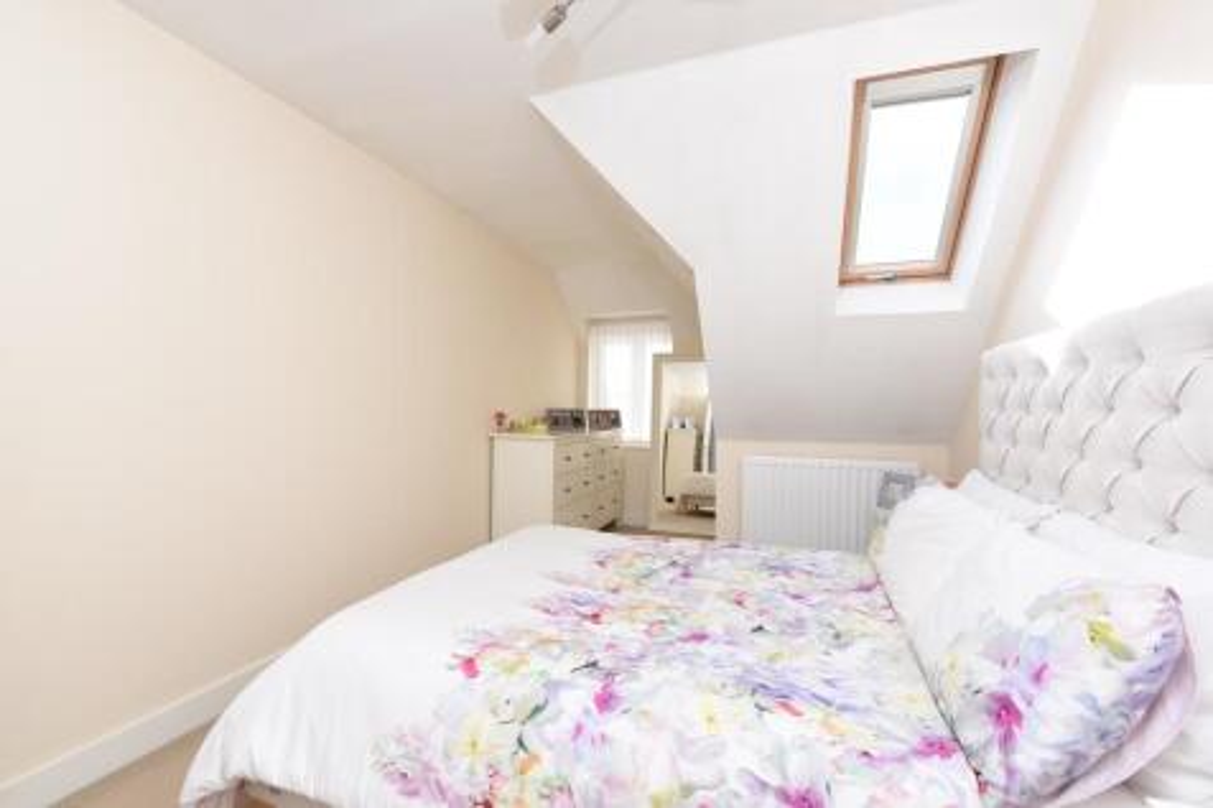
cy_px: 404
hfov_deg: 100.4
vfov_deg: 77.3
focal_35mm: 15
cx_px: 606
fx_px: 505
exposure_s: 1/125
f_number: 7.1
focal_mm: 15
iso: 400
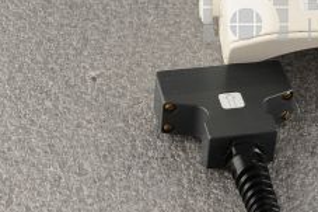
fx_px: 1165
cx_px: 343
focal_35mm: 132
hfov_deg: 15.2
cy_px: 8
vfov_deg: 10.3
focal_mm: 50
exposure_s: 1/125
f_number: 10
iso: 1600
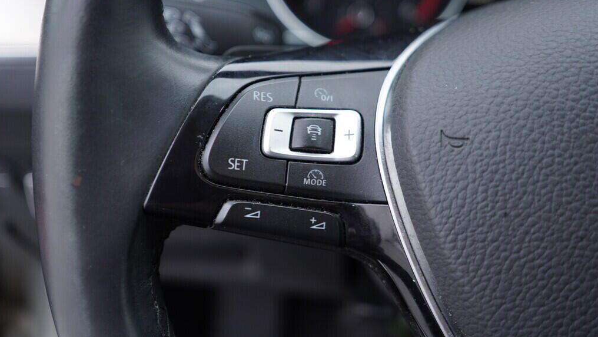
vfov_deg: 31.2
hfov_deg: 52.8
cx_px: 297
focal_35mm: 38
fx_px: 603
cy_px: 149
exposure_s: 1/40
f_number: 2.8
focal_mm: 24
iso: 160
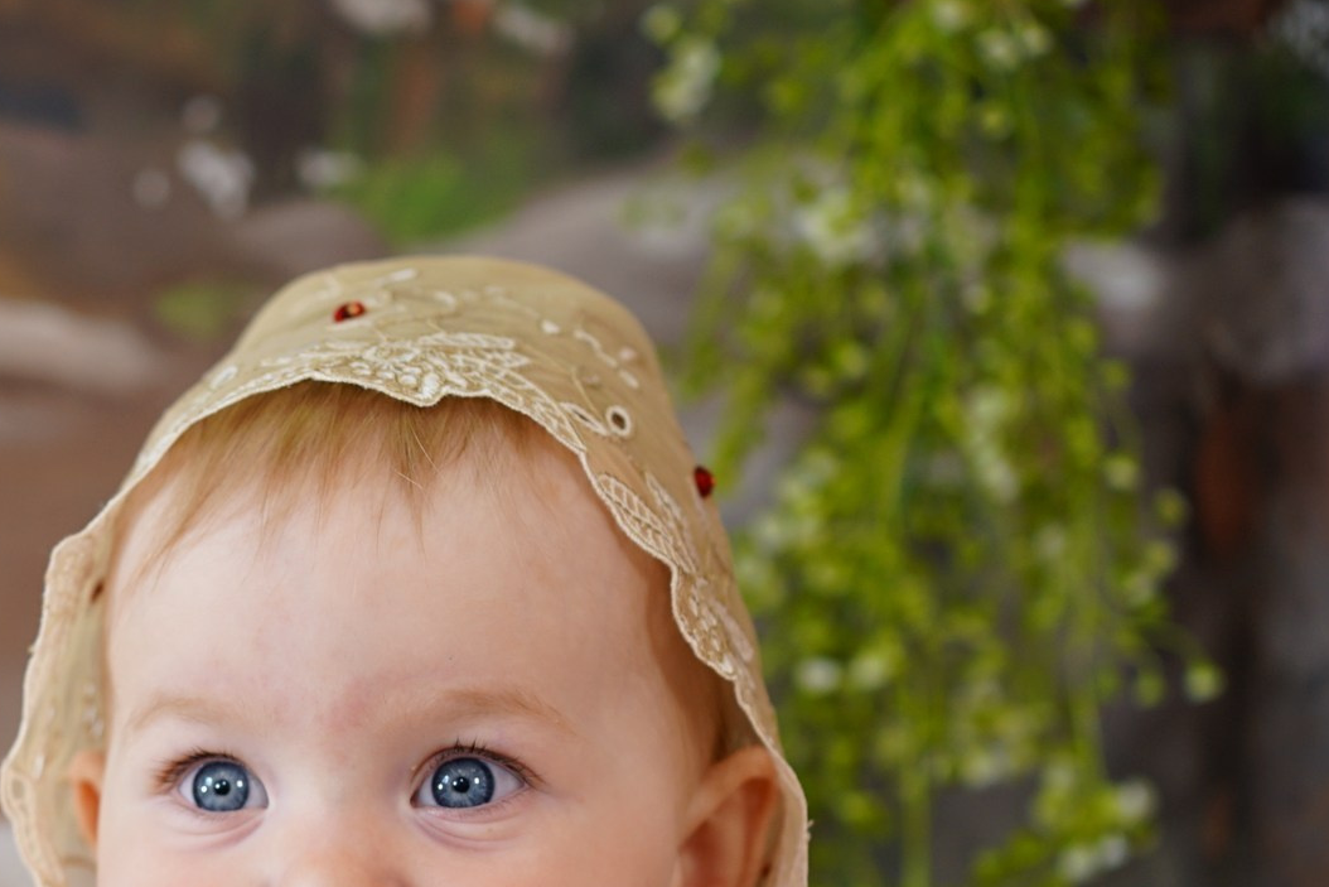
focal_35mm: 85
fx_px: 3138
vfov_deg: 15.8
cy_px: 843
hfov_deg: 23.1
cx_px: 62
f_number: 2.8
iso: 200
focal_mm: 35
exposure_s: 1/160
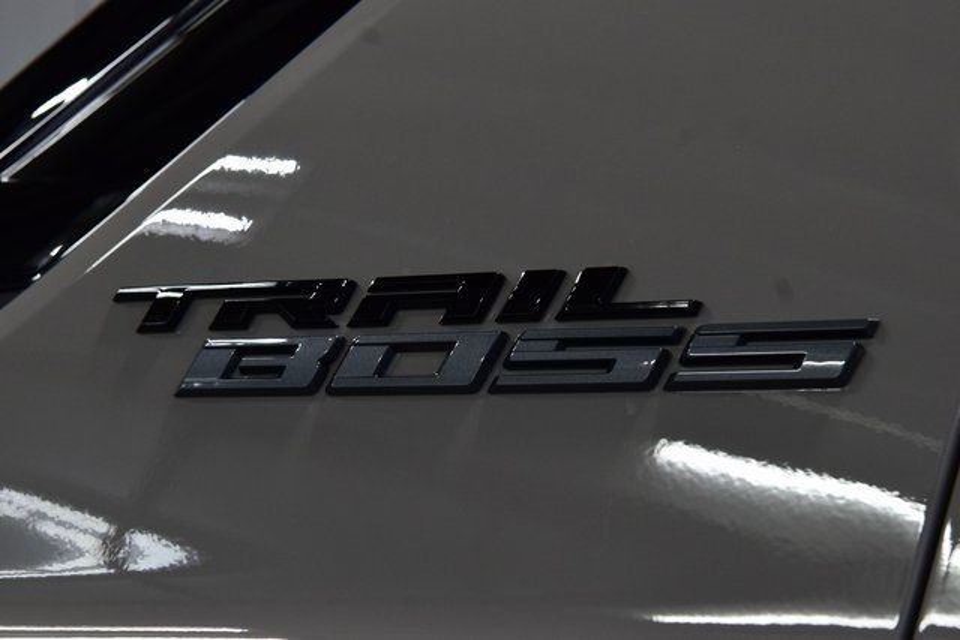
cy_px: 320
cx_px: 480
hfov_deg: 24.2
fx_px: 2240
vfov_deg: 16.3
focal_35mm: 84
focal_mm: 56
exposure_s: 1/125
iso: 1600
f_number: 9
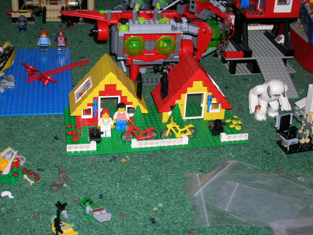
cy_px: 118
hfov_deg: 33.2
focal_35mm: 58
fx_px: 524
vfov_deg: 25.2
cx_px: 156
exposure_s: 1/60.1
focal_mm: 9.7
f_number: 3.5
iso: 50
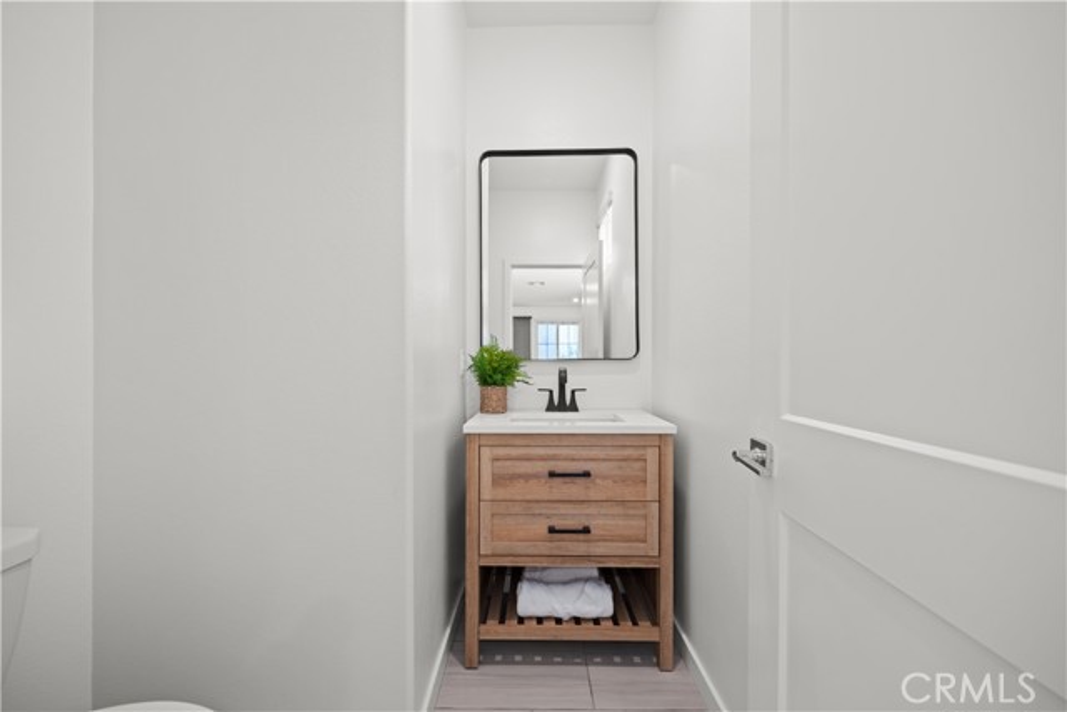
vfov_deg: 85.5
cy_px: 356
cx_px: 534
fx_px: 385
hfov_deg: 108.3
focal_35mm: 13
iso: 500
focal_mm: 13
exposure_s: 1/8
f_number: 4.5
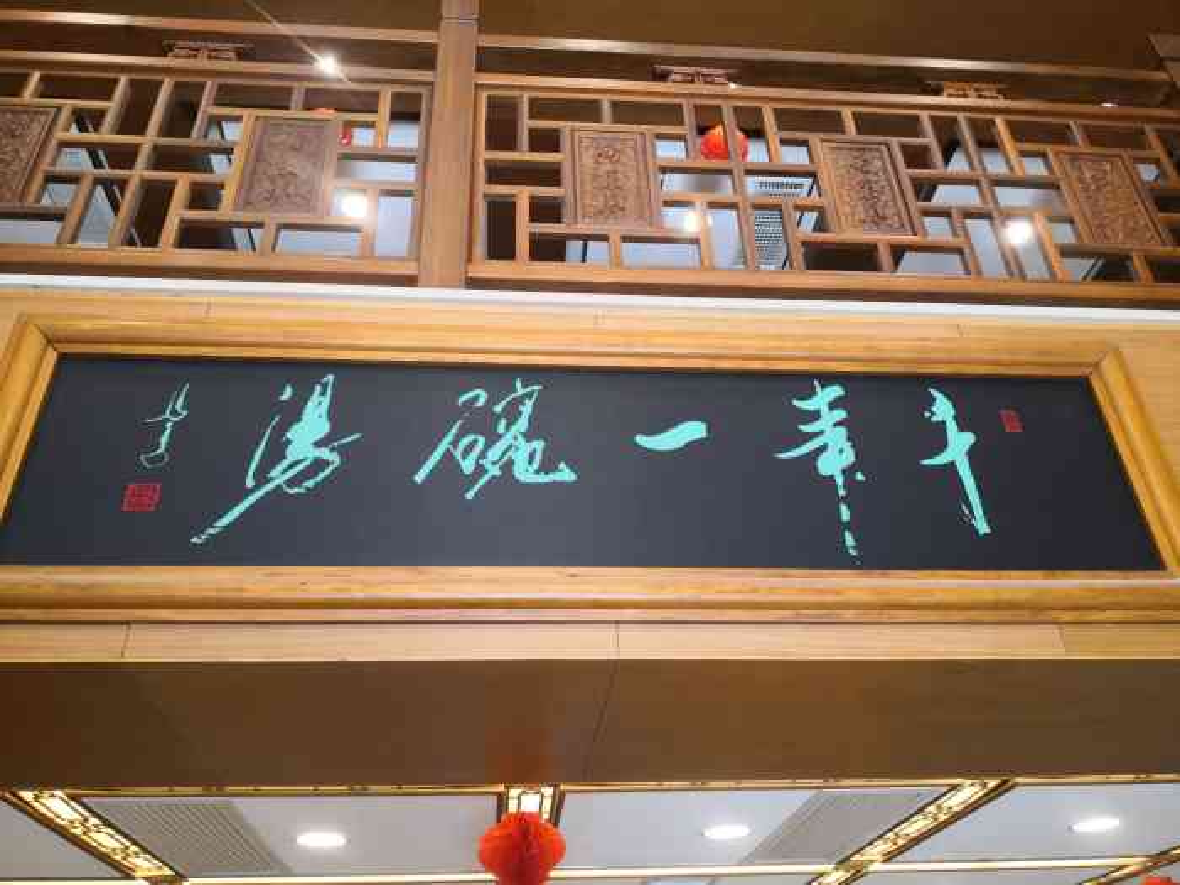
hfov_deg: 65.3
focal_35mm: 27
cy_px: 442
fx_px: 920
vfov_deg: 51.4
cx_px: 590
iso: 125
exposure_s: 1/100
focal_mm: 3.95
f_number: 1.6
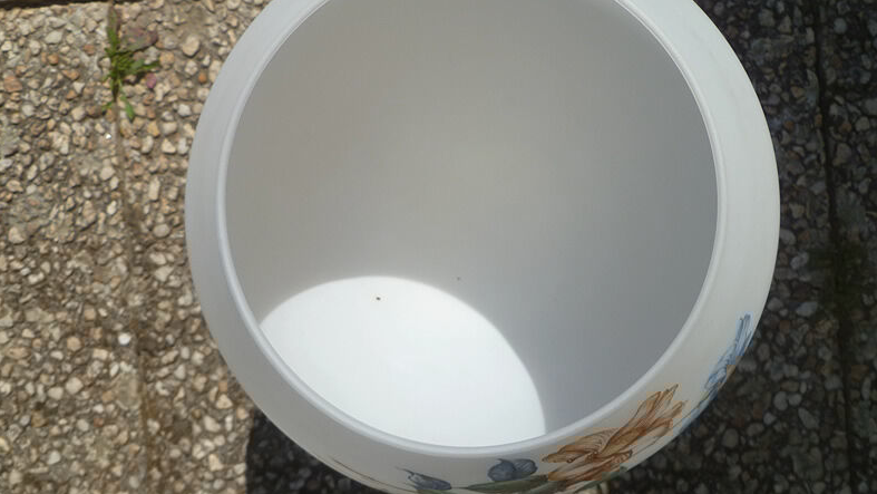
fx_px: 721
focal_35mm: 31
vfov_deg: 37.8
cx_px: 441
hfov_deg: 62.6
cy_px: 235
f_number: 10
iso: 80
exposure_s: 1/160
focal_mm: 5
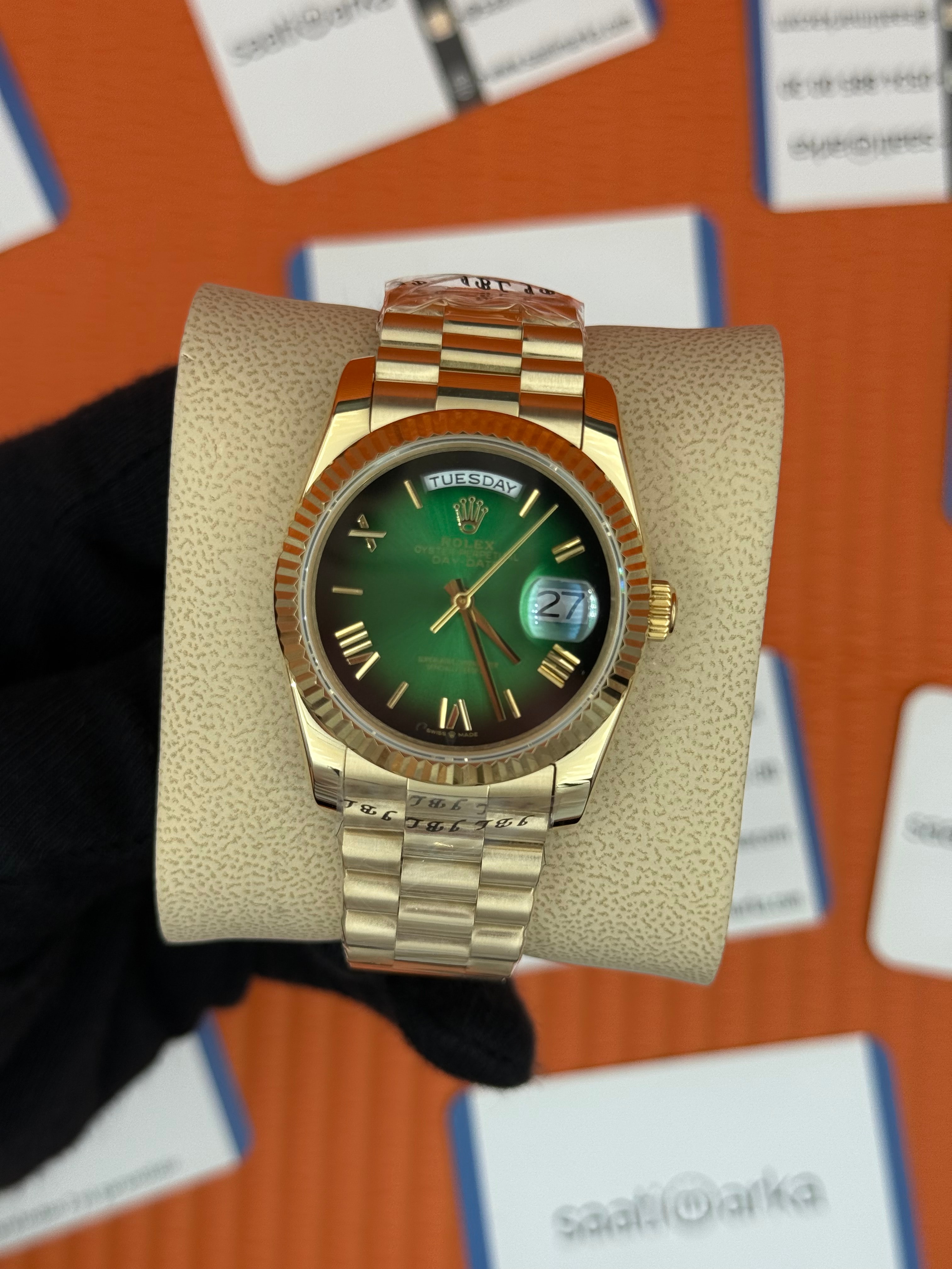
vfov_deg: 39.7
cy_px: 634
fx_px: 1760
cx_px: 476
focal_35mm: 48
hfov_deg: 30.3
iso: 64
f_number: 1.78
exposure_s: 1/625
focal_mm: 6.76
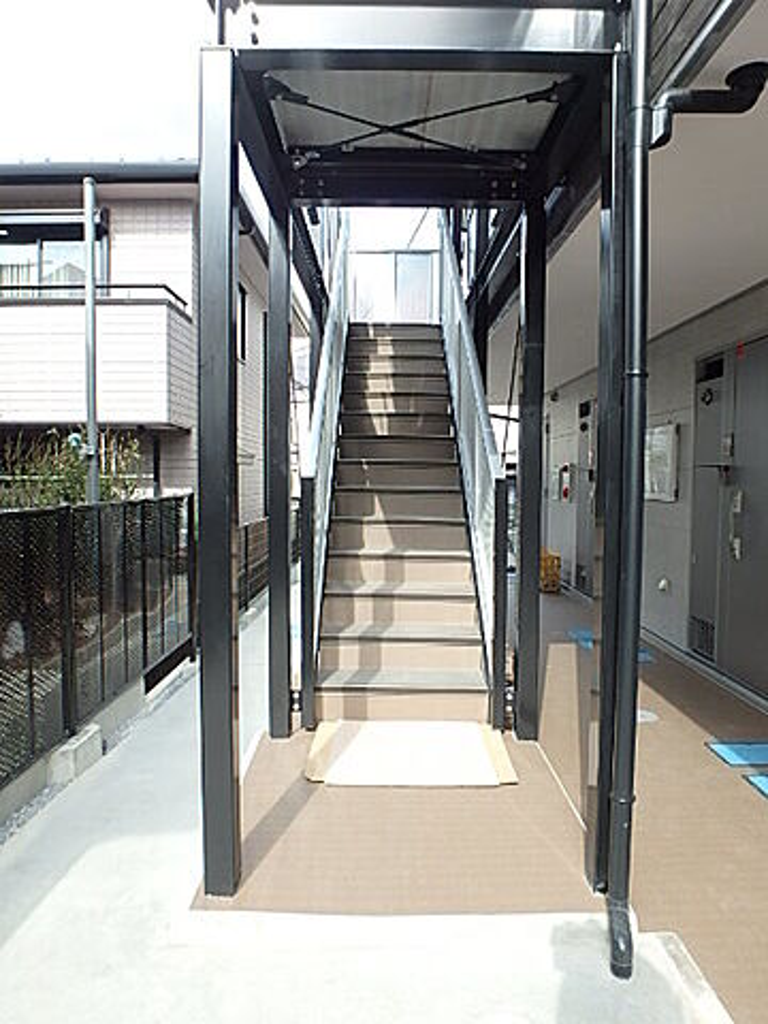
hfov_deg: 63.4
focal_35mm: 21
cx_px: 384
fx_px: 621
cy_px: 512
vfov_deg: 79.0
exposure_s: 1/200
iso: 125
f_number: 3.5
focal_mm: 3.7
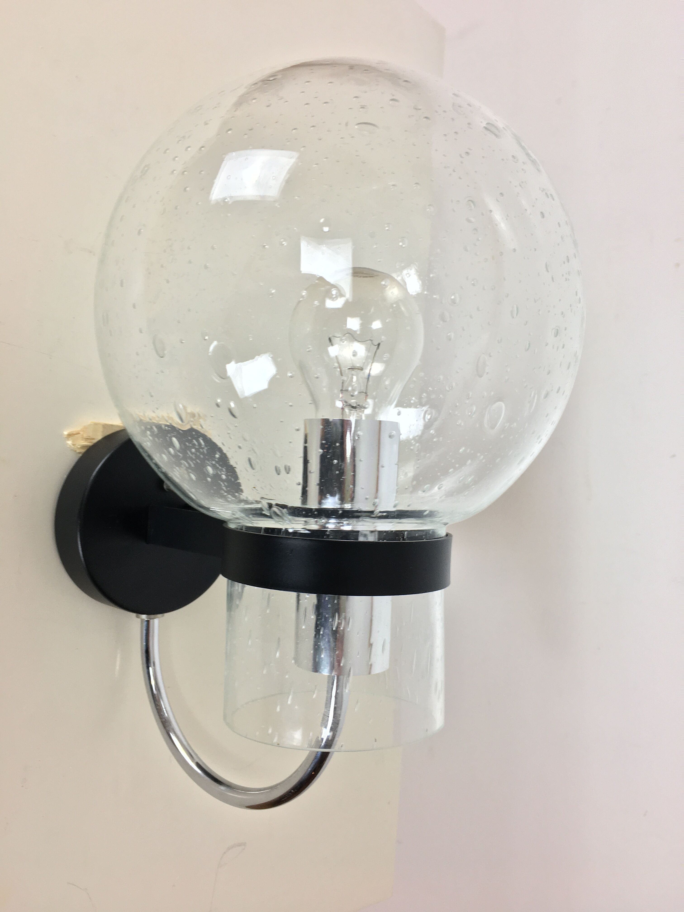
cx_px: 342
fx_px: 764
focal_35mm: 29
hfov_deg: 48.2
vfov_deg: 61.7
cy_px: 456
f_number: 2.2
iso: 32
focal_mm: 4.15
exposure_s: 1/33
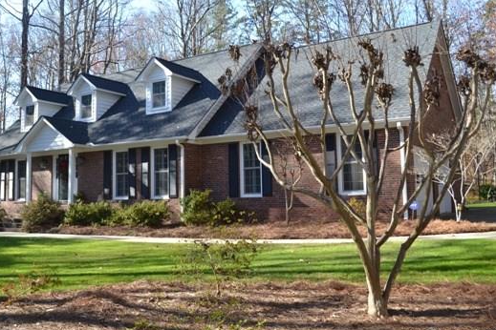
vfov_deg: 35.9
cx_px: 210
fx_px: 510
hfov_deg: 51.7
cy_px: 142
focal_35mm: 37
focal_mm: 20
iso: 110
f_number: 5.6
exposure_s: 1/125
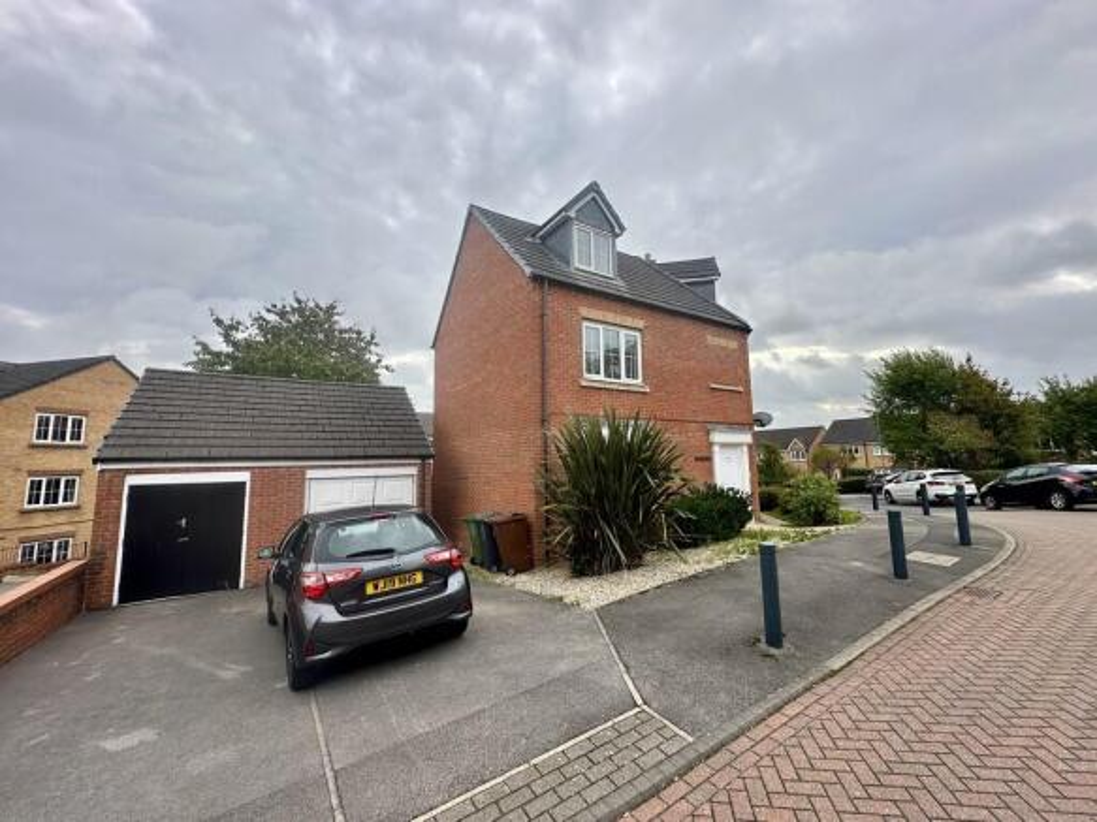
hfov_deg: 102.1
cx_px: 548
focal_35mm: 14
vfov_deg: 85.7
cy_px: 411
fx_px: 444
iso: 40
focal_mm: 2.22
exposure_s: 1/433
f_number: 2.2
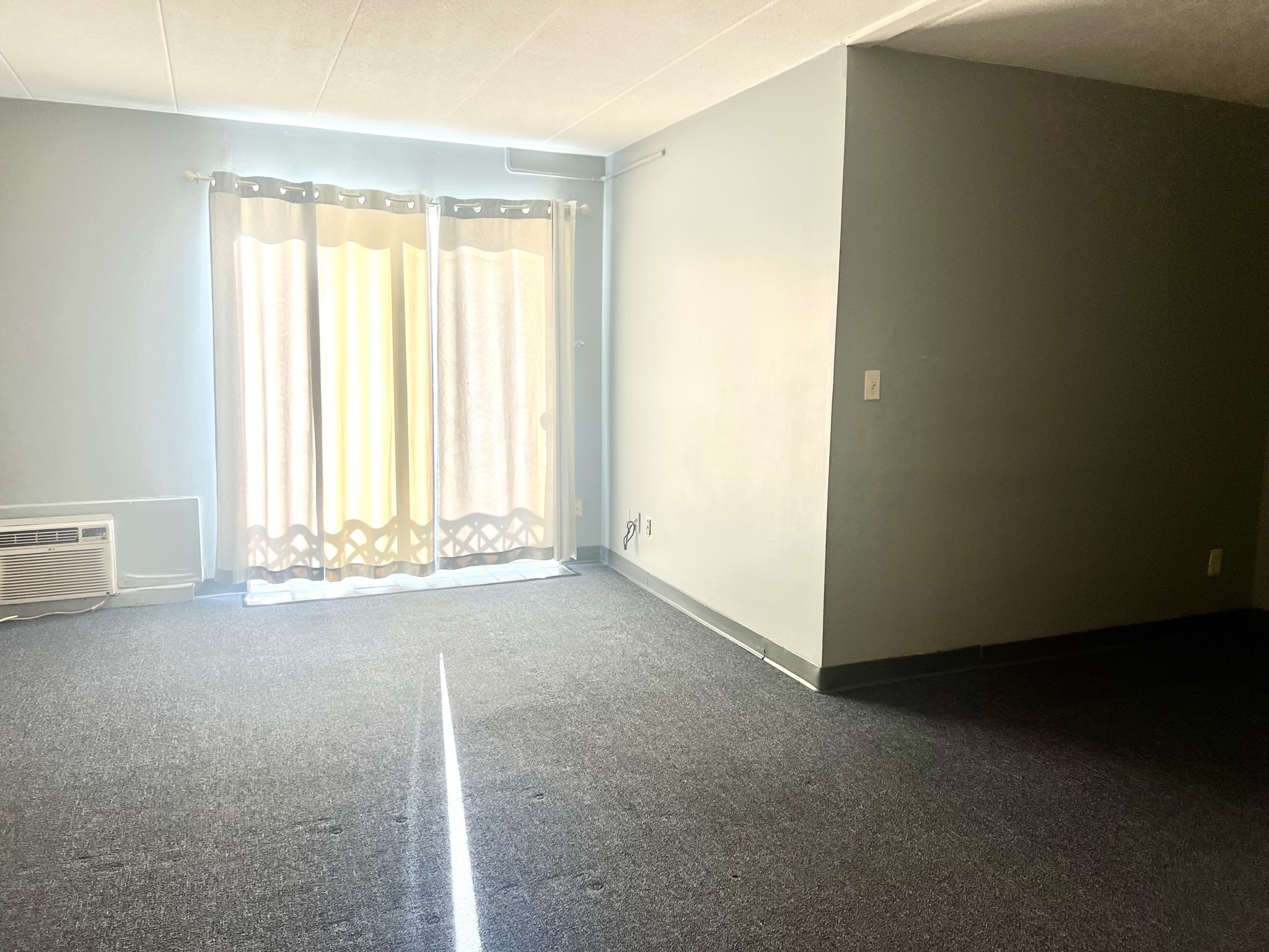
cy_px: 476
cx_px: 634
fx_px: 953
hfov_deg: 67.3
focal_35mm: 26
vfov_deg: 53.1
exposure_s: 1/120
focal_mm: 5.7
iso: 40
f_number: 1.5
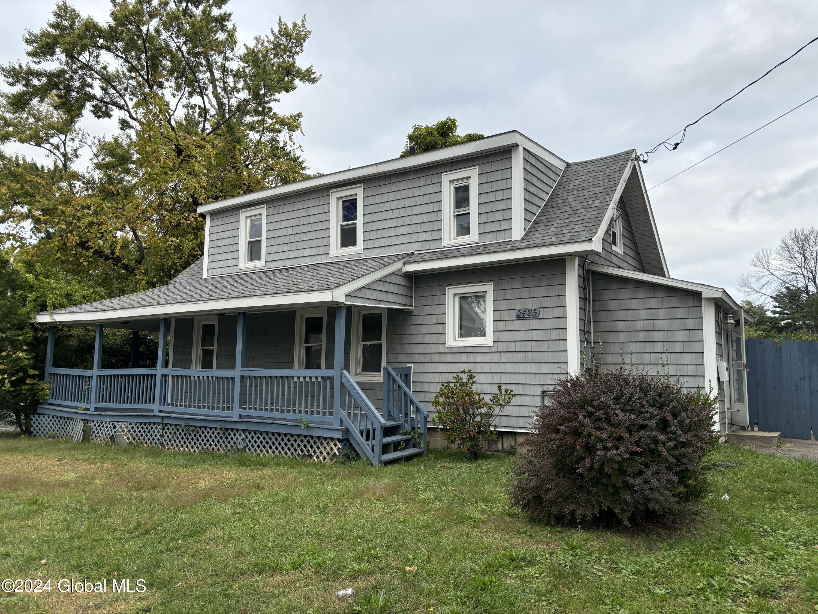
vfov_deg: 53.1
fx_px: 614
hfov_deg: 67.3
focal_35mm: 26
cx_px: 409
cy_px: 307
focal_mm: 5.96
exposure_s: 1/707
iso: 50
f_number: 1.6
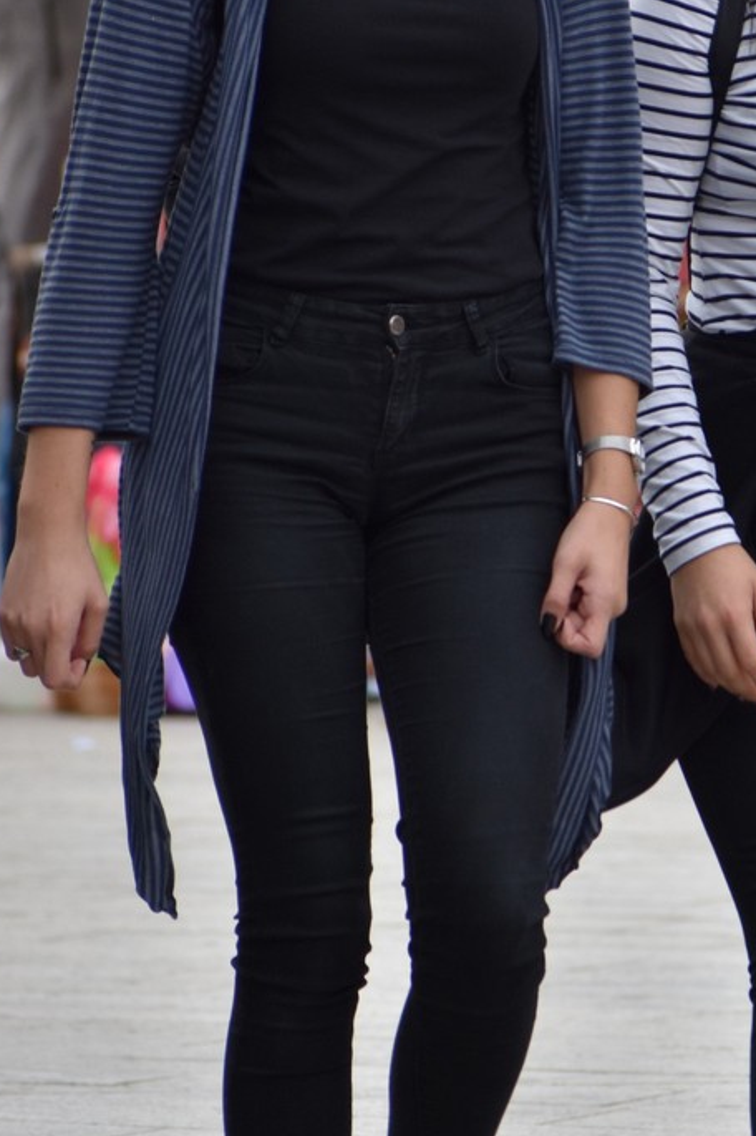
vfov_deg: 2.9
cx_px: 698
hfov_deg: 1.9
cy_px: 512
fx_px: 22796
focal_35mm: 723
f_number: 5.6
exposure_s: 1/500
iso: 250
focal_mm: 220
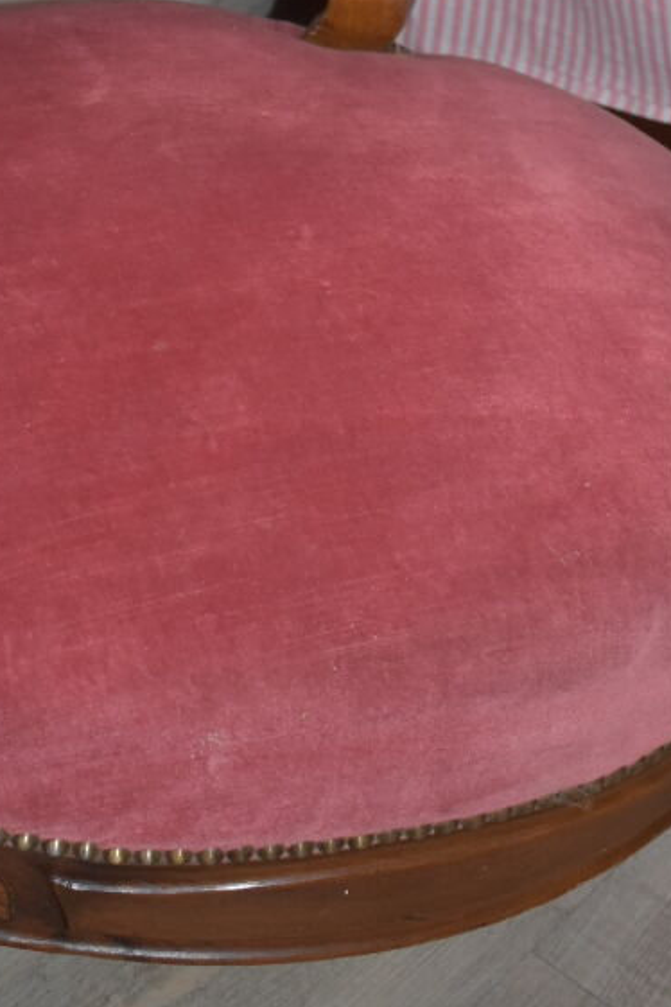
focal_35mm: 78
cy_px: -79
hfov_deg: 17.4
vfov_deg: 24.4
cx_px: 197
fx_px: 2181
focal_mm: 18
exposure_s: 1/13
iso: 800
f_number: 3.5
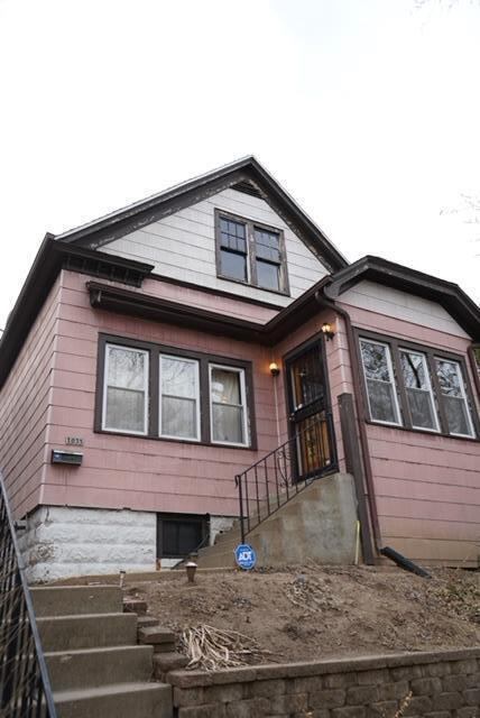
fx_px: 559
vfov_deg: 65.4
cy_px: 359
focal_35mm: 28
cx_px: 240
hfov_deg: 46.5
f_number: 4
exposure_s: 1/160
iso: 100
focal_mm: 28
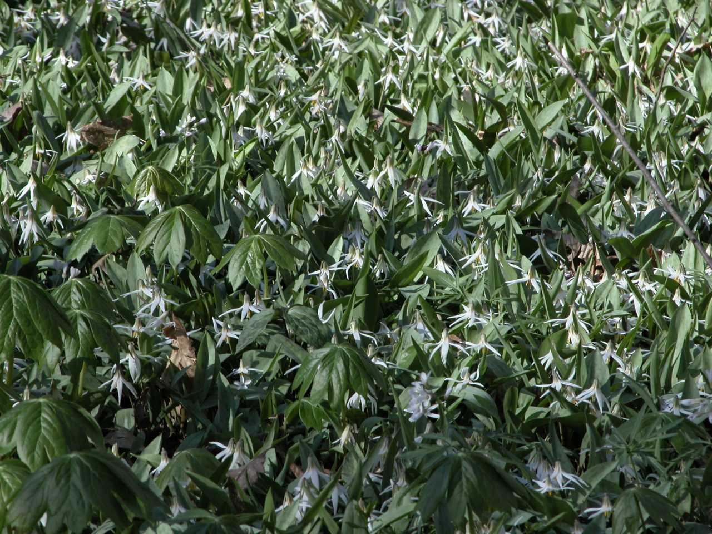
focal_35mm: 280
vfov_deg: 5.3
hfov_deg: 7.1
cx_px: 356
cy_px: 267
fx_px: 5759
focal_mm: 71.2
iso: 100
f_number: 7.4
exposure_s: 1/100
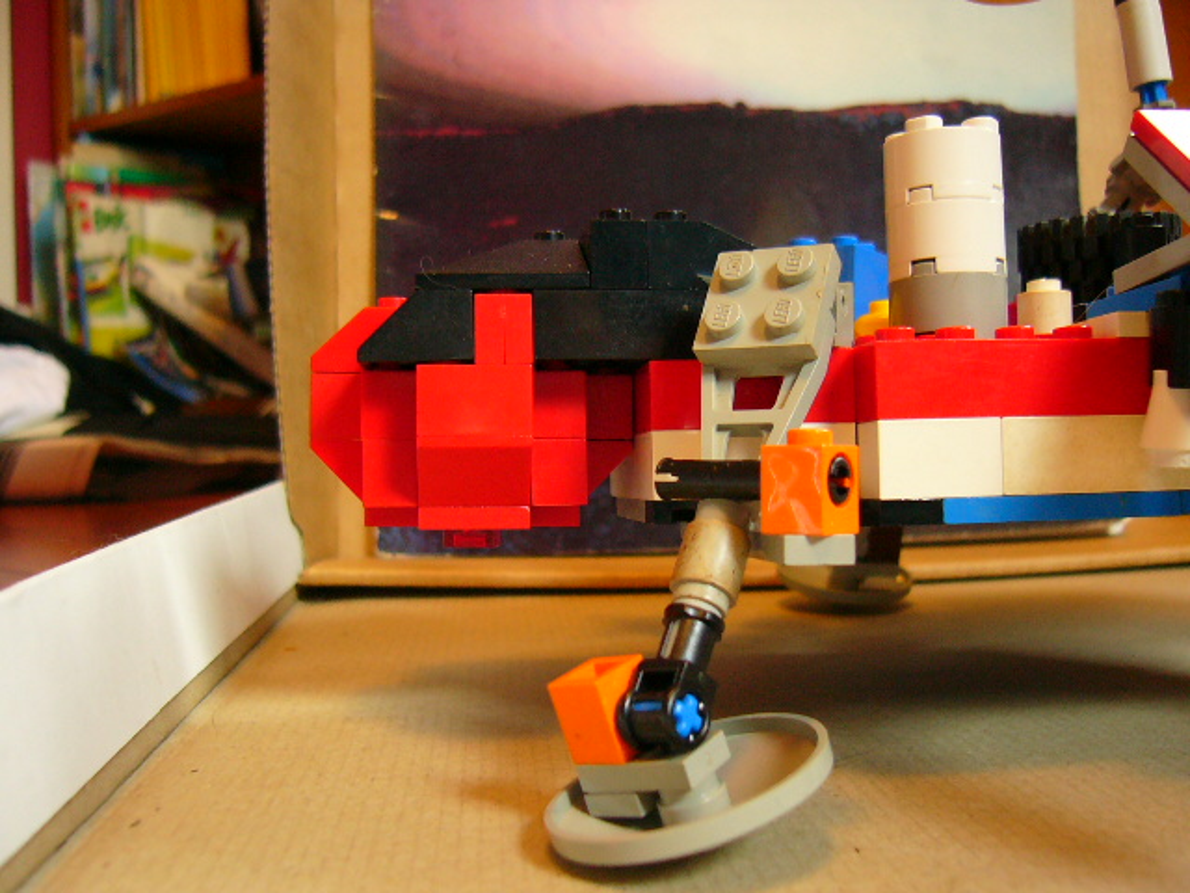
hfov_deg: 52.6
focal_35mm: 35
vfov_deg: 40.7
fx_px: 1203
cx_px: 595
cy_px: 446
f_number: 2.8
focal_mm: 5.8
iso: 200
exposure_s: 1/8
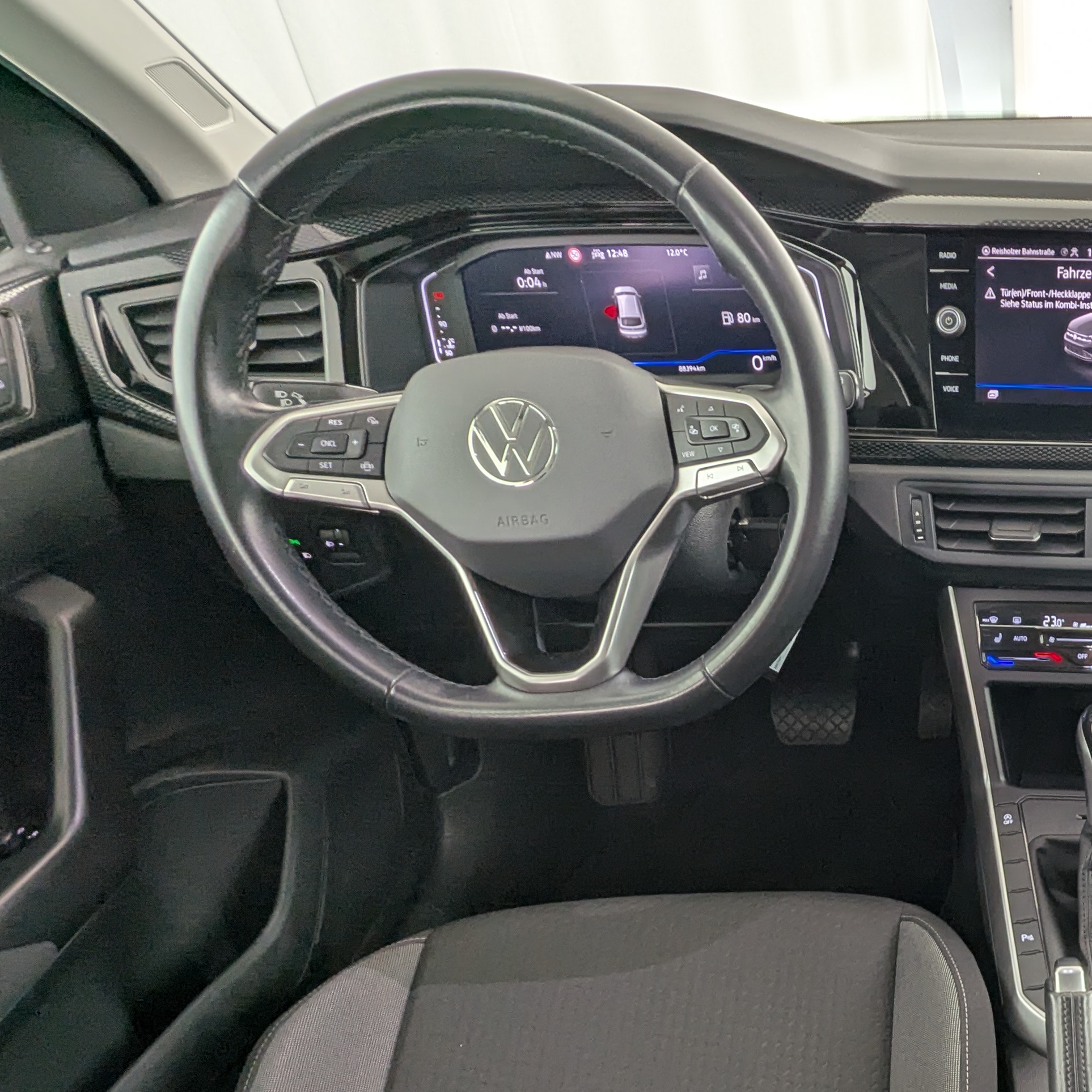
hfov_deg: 45.9
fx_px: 1071
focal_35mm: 30
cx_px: 1081
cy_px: 845
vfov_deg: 51.3
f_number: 2.2
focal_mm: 2.35
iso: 82
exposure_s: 1/33.3
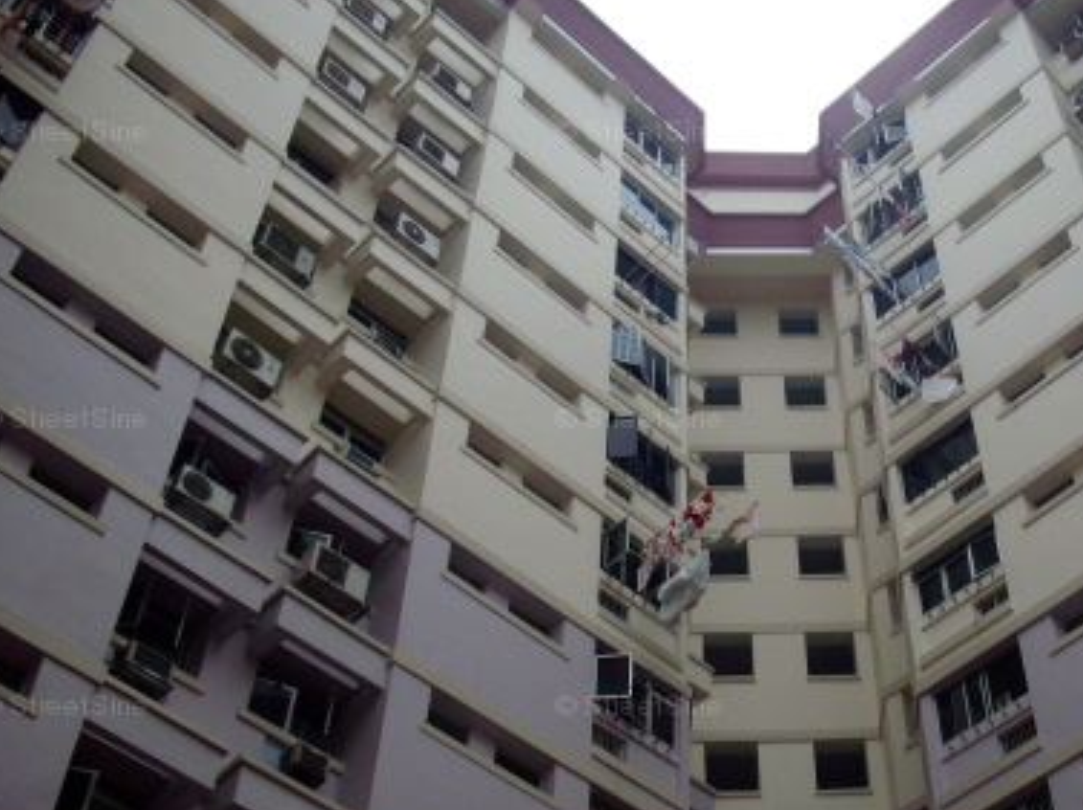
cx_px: 770
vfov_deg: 27.0
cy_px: 422
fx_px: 1688
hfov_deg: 35.0
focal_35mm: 54
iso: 80
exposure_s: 1/640
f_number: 5.6
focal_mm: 6.2
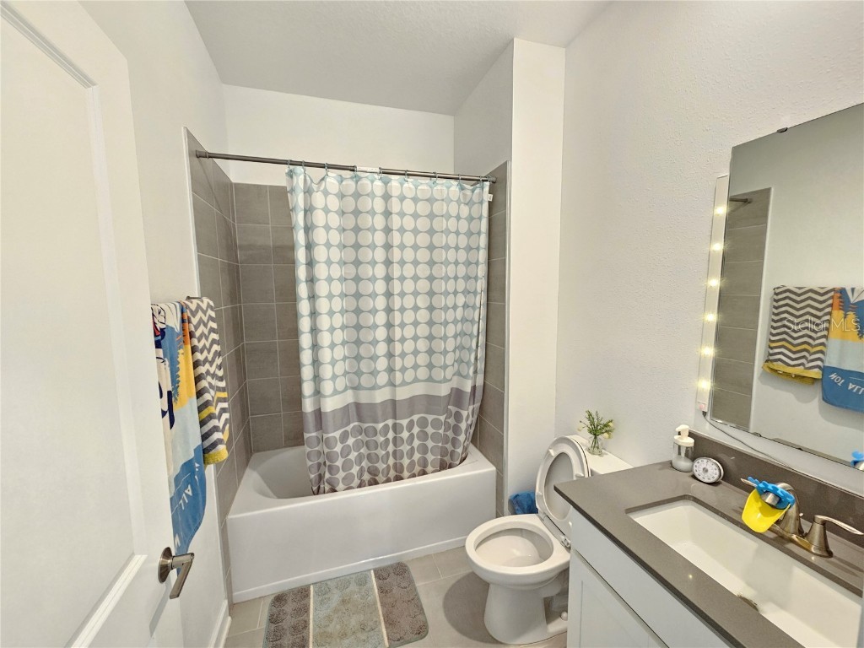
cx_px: 432
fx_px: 324
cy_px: 324
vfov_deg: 89.9
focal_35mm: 13
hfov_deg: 106.2
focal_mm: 2.2
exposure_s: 1/30
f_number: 2.2
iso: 400
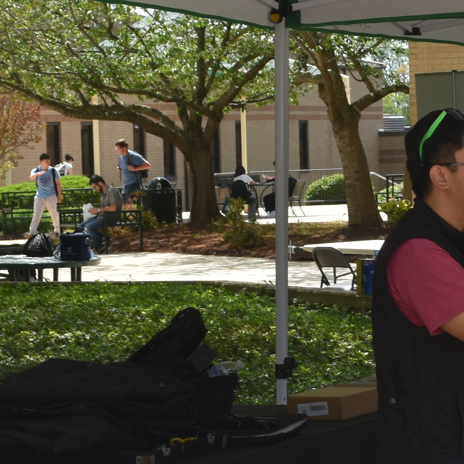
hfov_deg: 10.0
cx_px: 386
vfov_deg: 10.0
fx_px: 2639
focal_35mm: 174
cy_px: 206
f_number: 8
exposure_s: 1/250
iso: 140
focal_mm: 32
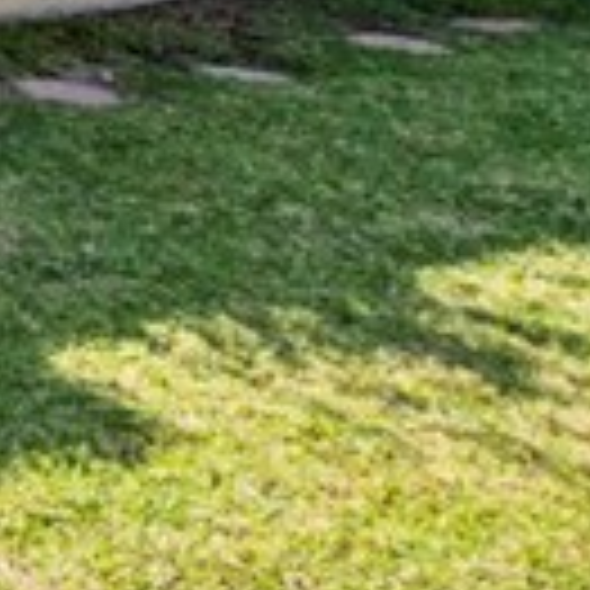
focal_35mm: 106
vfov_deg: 14.6
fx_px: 2044
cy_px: -435
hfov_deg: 9.5
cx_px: -1477
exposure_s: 1/500
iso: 80
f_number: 8
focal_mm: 16
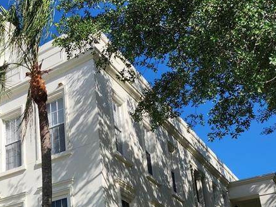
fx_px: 431
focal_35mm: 54
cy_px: 214
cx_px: -3
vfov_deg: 25.5
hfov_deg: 32.6
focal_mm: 6.4
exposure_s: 1/1325
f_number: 1.8
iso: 12
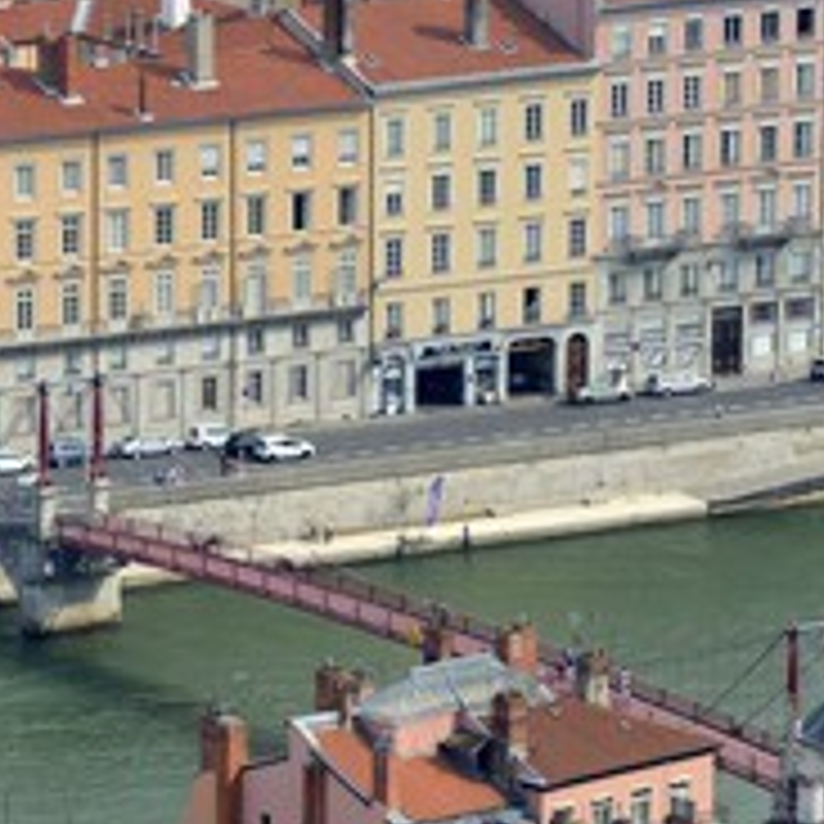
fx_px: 9480
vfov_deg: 5.0
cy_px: 522
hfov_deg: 5.0
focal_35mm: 352
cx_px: 275
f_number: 9
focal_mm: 180
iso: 200
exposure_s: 1/320
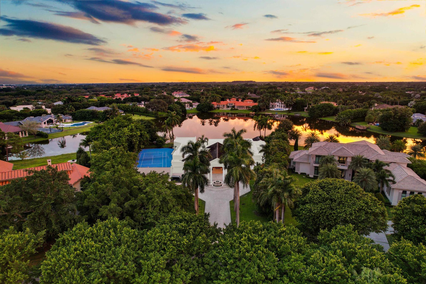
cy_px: 142
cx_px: 213
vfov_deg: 57.2
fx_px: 260
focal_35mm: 22
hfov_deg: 78.6
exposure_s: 1/60
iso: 110
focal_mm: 8.38
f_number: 2.8
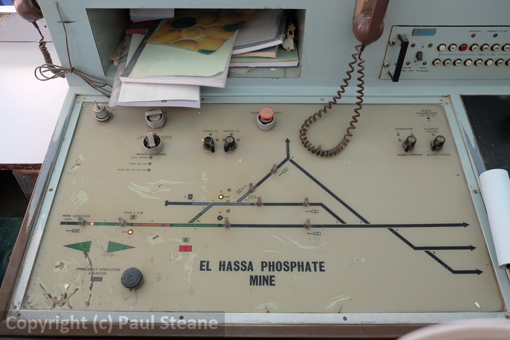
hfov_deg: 67.4
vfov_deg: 47.9
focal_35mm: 27
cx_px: 255
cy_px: 170
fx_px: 382
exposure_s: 1/45
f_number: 2.8
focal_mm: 18
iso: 800
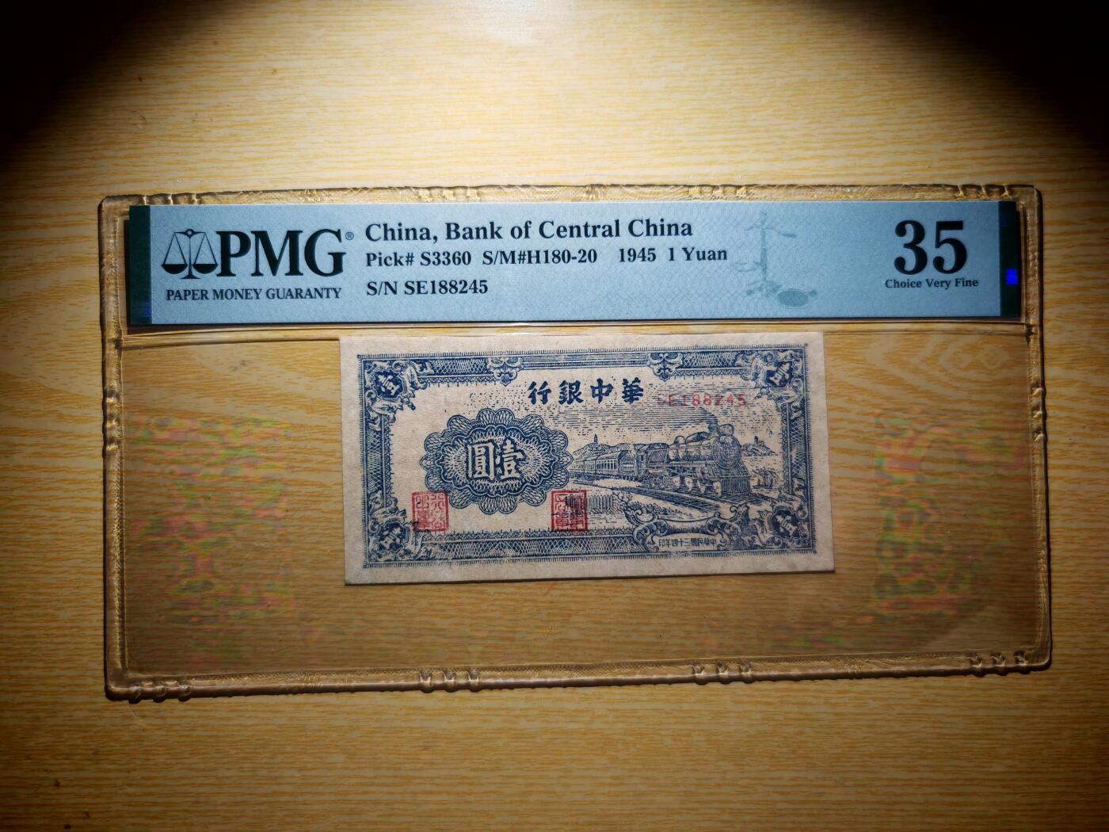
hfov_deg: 65.3
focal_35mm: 27
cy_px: 416
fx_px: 865
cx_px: 554
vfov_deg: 51.4
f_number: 1.6
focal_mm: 7.62
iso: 500
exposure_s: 1/100
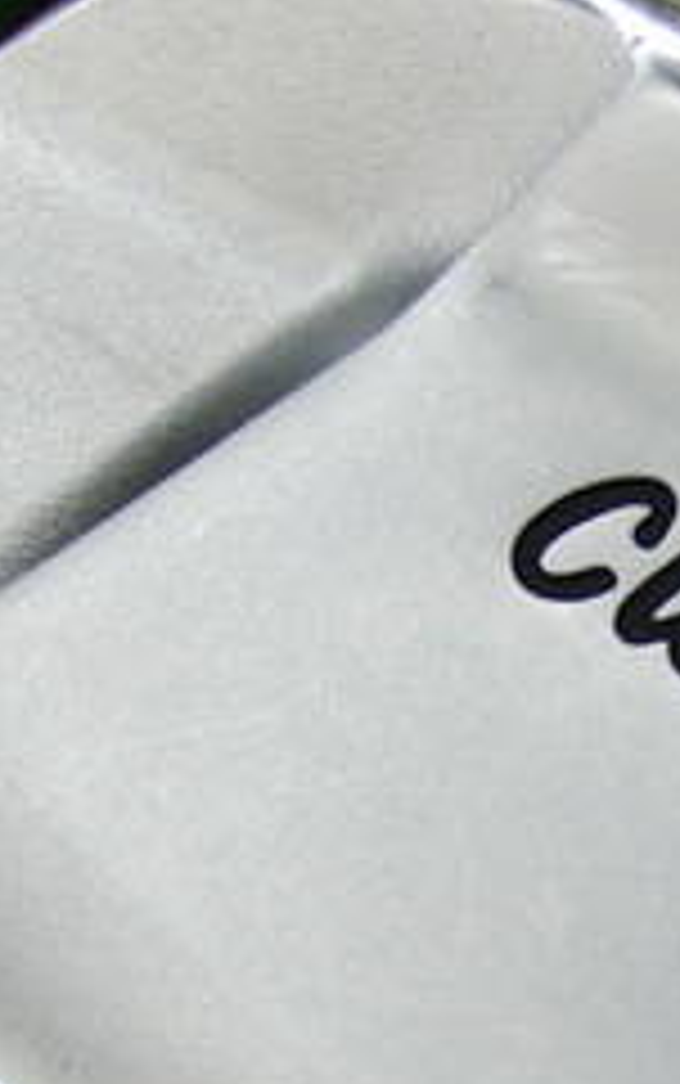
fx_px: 3078
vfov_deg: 19.8
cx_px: 923
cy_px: 859
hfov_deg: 12.2
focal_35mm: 104
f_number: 3.6
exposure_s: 1/80
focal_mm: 6.42
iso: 200
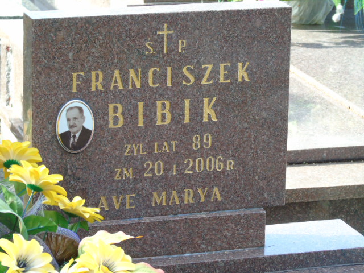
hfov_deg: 12.2
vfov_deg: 9.2
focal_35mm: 162
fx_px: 1703
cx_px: 182
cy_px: 136
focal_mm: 29
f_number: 4.9
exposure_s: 1/125
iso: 250
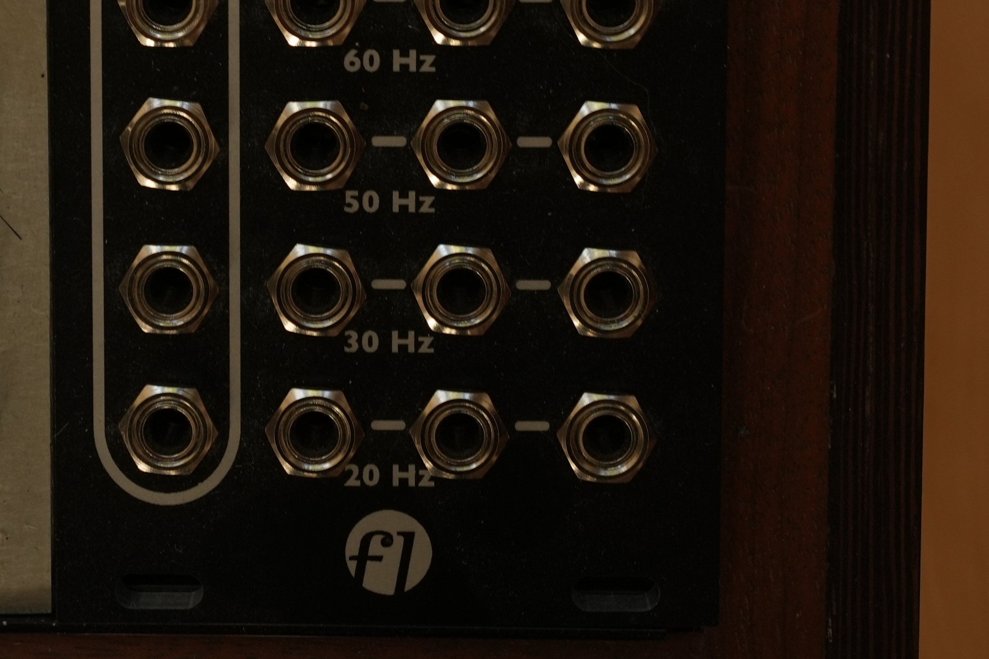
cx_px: 435
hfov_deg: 30.9
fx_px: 1785
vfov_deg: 19.4
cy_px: -191
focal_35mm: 65
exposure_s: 1/30
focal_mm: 22
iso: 640
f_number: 6.3
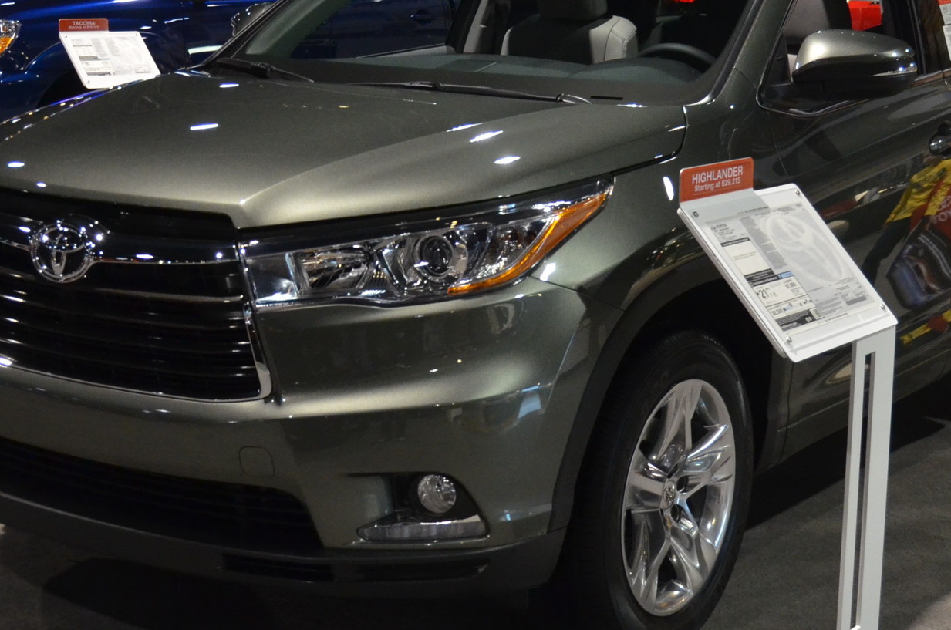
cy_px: 248
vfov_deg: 18.6
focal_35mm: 73
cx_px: 445
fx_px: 1925
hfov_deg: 27.7
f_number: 3.8
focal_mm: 24
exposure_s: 1/125
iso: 1600
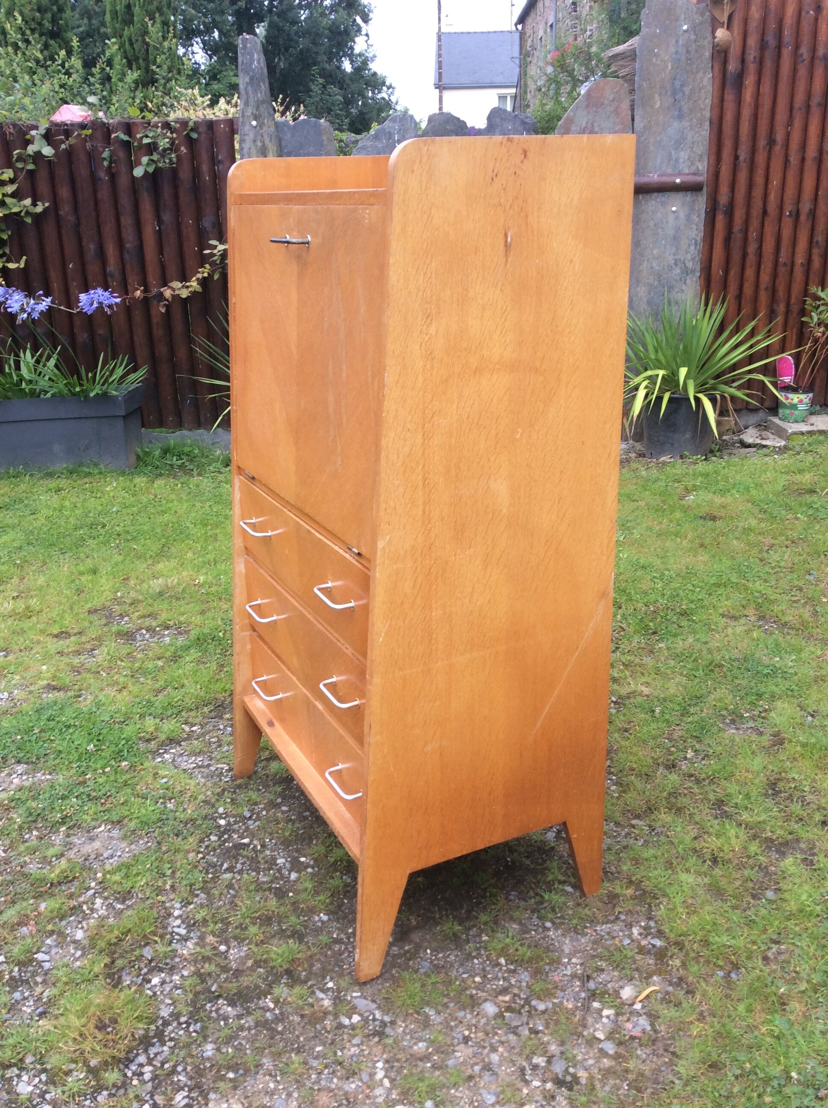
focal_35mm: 32
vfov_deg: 56.9
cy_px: 554
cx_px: 414
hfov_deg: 44.1
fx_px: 1023
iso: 32
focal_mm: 3.3
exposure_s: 1/100
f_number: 2.4
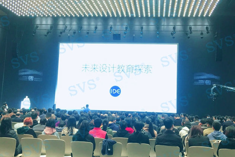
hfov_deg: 41.1
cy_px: 67
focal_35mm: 48
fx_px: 313
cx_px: 123
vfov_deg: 28.1
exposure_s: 1/33
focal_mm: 4.15
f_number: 2.2
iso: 125
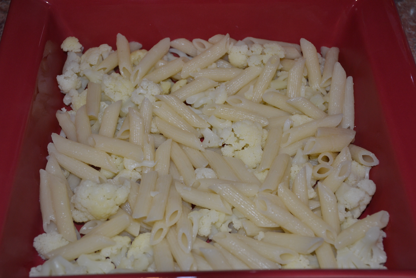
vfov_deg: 23.8
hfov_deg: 35.1
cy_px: 139
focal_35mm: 57
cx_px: 208
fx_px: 659
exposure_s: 1/60
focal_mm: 38
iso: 450
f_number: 4.2
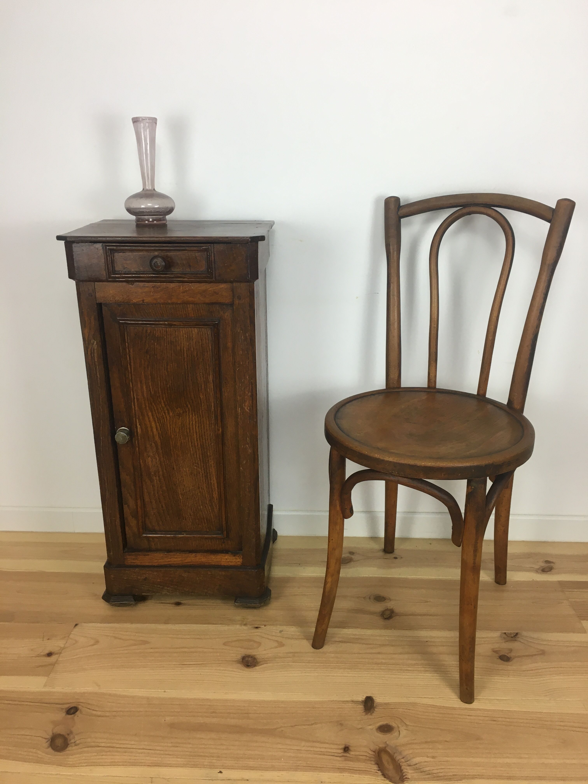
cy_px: 392
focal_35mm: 29
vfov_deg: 61.7
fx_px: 657
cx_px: 294
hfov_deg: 48.2
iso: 32
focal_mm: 4.15
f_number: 2.2
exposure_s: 1/33
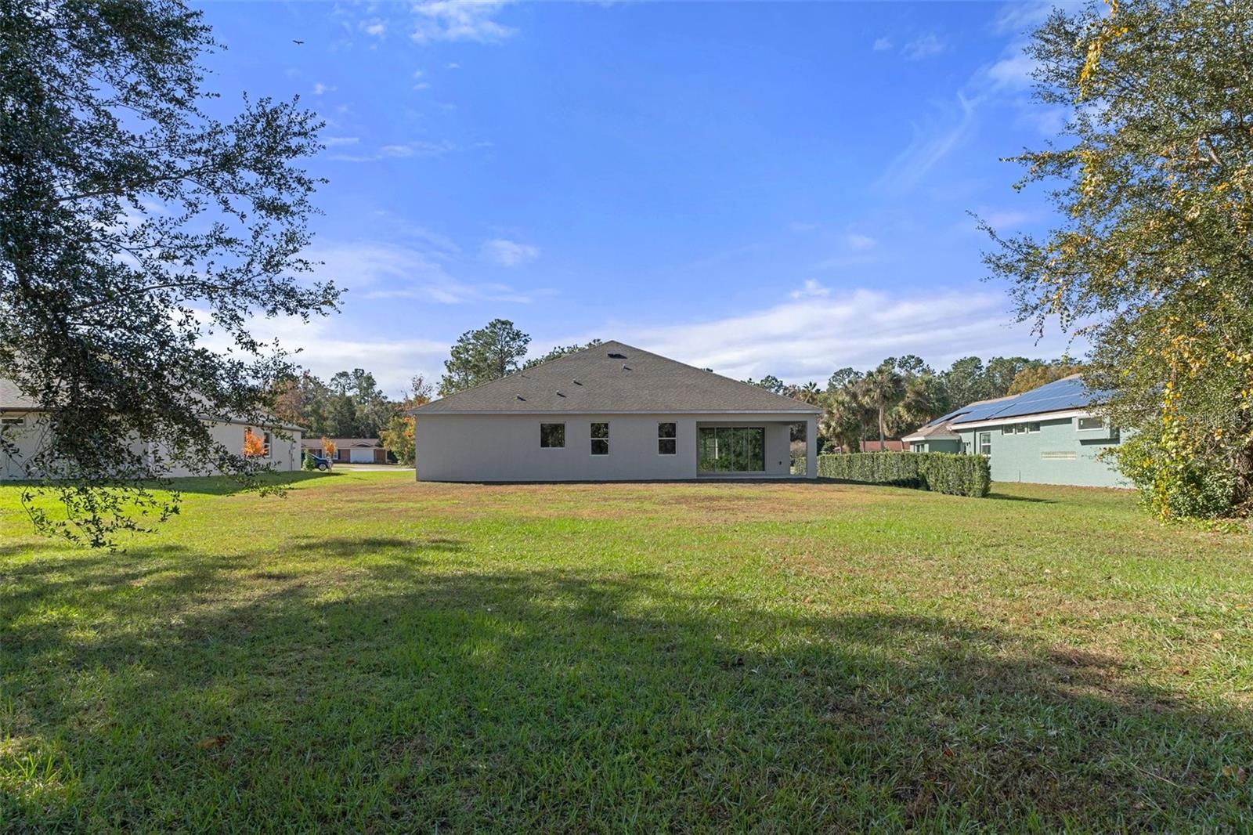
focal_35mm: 20
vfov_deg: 63.2
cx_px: 626
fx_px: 679
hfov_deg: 85.4
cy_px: 418
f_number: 8
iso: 320
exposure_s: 1/320
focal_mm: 13
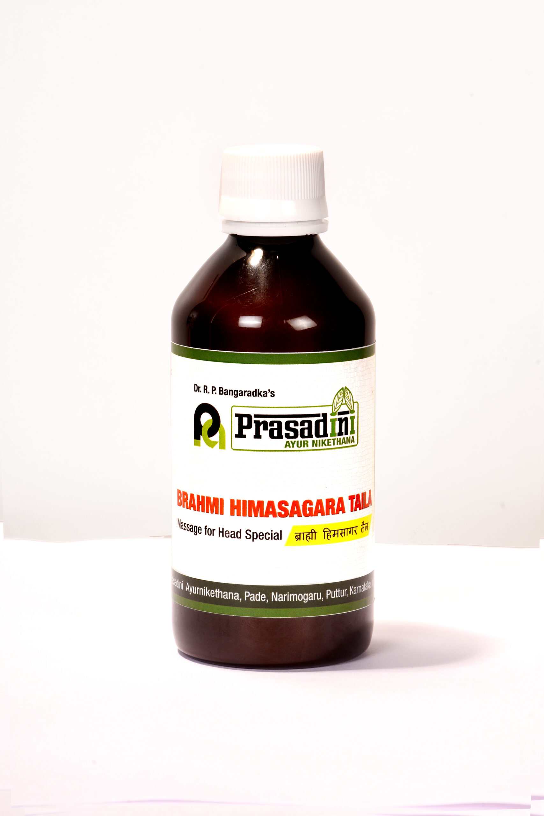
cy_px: 408
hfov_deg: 8.7
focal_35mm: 158
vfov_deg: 13.0
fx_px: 3569
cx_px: 272
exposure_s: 1/160
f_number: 18
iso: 160
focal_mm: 105
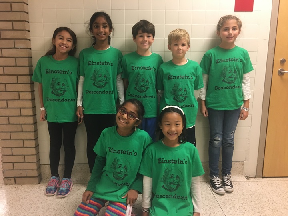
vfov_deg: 48.2
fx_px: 241
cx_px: 144
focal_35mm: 29
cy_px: 108
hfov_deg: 61.7
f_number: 2.2
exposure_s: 1/30
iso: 125
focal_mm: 4.15
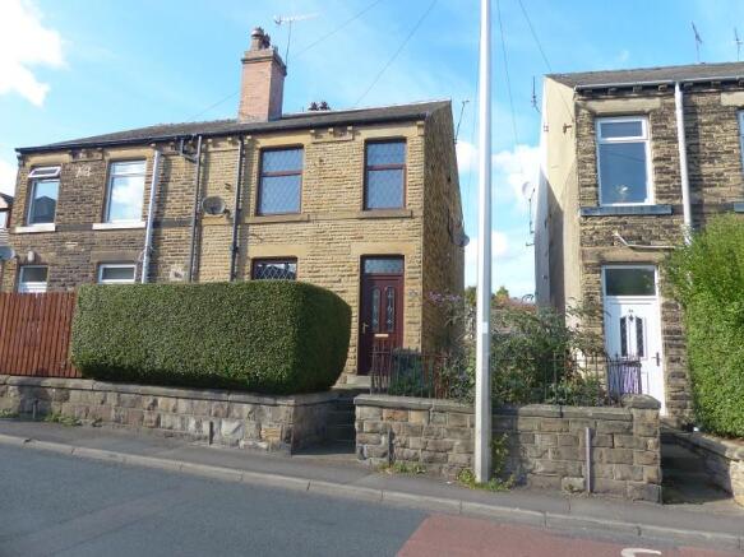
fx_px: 537
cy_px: 278
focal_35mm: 25
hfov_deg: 69.4
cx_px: 372
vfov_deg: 54.9
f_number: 3.5
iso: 100
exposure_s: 1/500
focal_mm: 4.5
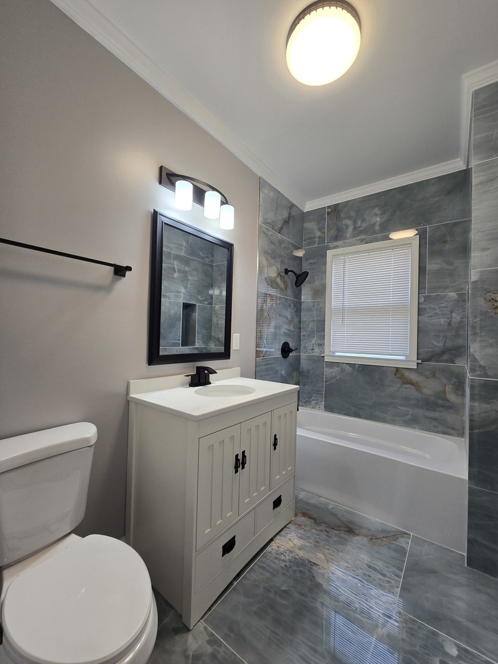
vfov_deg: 106.2
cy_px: 332
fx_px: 249
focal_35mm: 13
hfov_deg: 89.9
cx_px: 249
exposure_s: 1/60
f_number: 2.2
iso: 80
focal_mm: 2.2
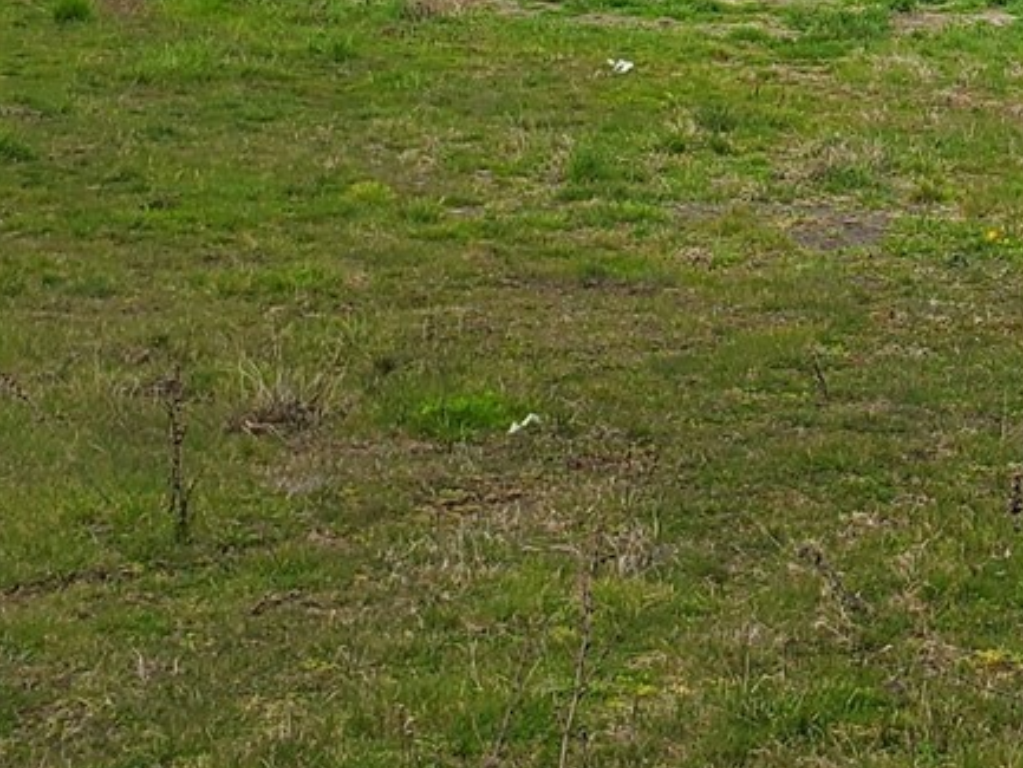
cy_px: -288
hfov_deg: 18.9
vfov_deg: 14.6
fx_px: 2838
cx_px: 1354
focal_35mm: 96
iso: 50
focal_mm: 4.3
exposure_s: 1/1414
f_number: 2.4
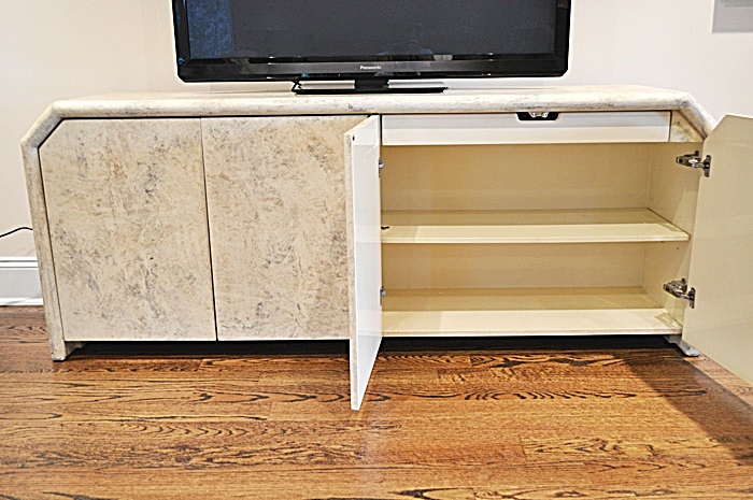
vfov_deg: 39.9
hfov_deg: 57.3
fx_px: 689
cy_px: 250
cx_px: 376
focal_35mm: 33
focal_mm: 22
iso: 500
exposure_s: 1/15
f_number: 4
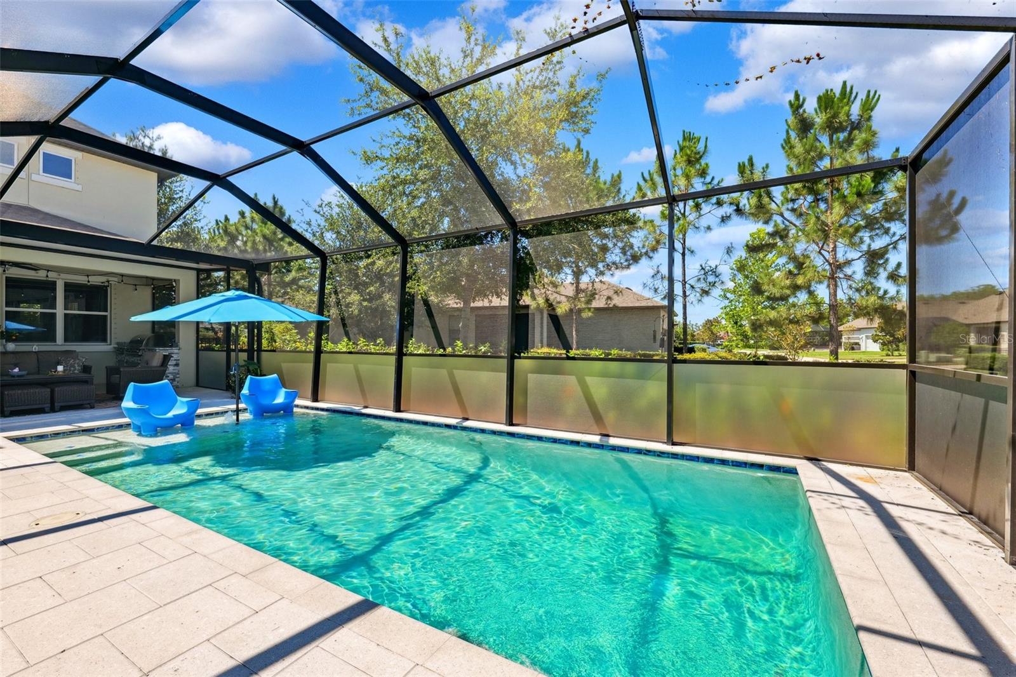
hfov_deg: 104.3
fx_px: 395
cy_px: 338
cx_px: 508
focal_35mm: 14
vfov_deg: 81.2
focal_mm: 14
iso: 100
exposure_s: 1/125
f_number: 8
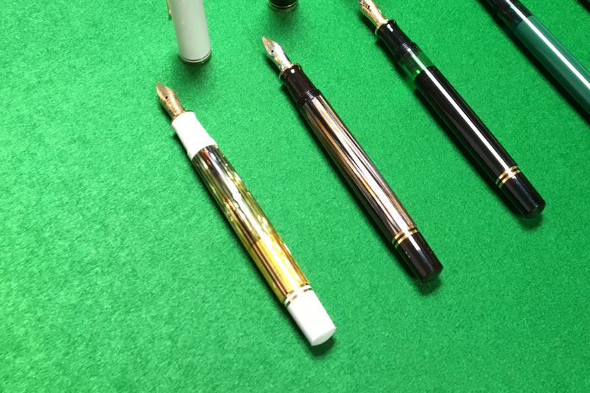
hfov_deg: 43.1
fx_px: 737
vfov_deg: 29.2
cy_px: 78
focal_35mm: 45
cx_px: 382
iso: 100
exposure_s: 1/33
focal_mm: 4.15
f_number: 2.2
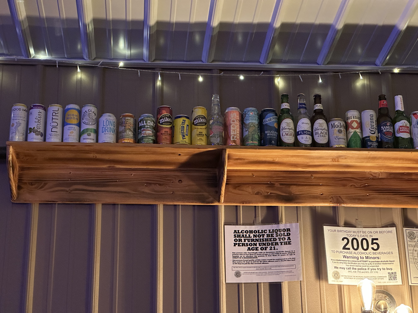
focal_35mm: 77
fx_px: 930
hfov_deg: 25.3
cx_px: 209
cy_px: 156
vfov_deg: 19.1
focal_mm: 9
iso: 800
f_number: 2.8
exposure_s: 1/41
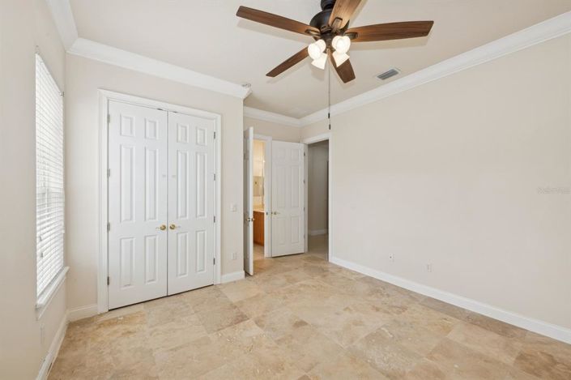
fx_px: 222
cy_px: 190
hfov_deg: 104.3
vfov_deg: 81.1
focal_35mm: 14
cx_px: 286
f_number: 11
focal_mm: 14
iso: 100
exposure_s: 1/15
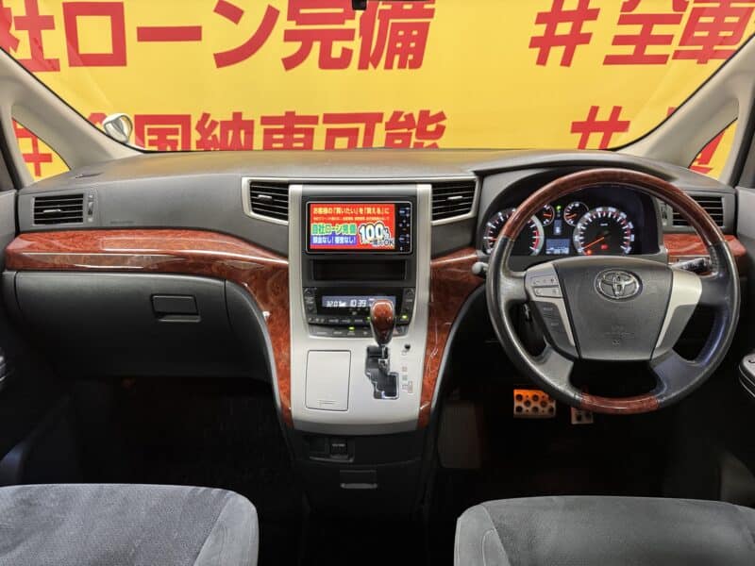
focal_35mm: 24
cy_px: 283
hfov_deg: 71.6
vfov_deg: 56.8
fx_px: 523
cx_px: 378
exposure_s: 1/50
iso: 500
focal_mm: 6.76
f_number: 1.78
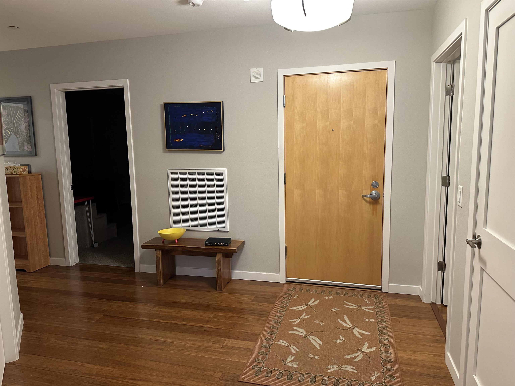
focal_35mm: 24
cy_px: 193
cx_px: 258
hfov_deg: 71.6
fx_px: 357
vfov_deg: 56.8
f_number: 1.78
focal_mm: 6.86
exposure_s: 1/60
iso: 400
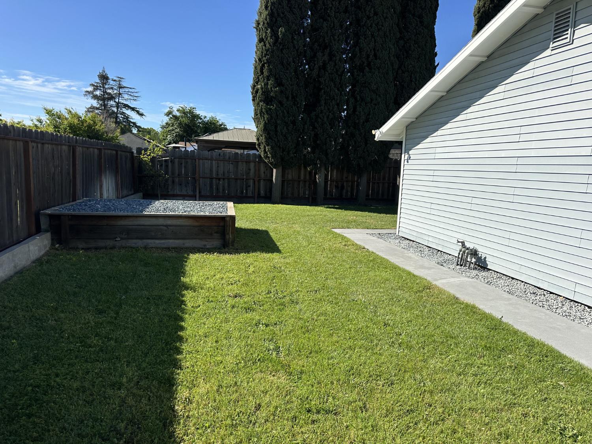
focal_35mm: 24
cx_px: 296
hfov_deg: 71.6
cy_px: 222
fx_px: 410
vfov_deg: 56.8
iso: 80
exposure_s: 1/4184
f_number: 1.78
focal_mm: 6.86
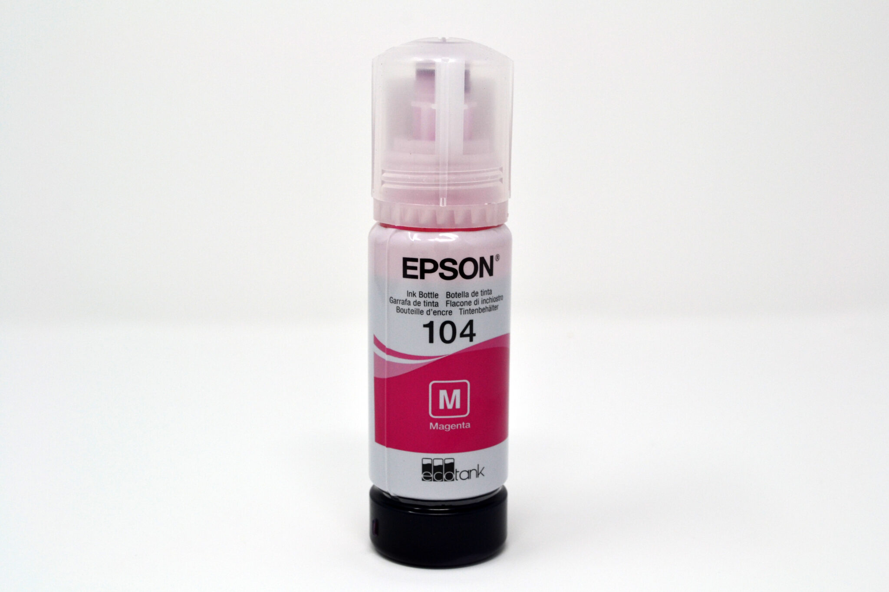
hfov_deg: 37.9
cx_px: 444
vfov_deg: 25.7
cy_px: 296
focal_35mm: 52
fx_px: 1296
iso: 400
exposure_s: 1/100
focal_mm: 35
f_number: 9
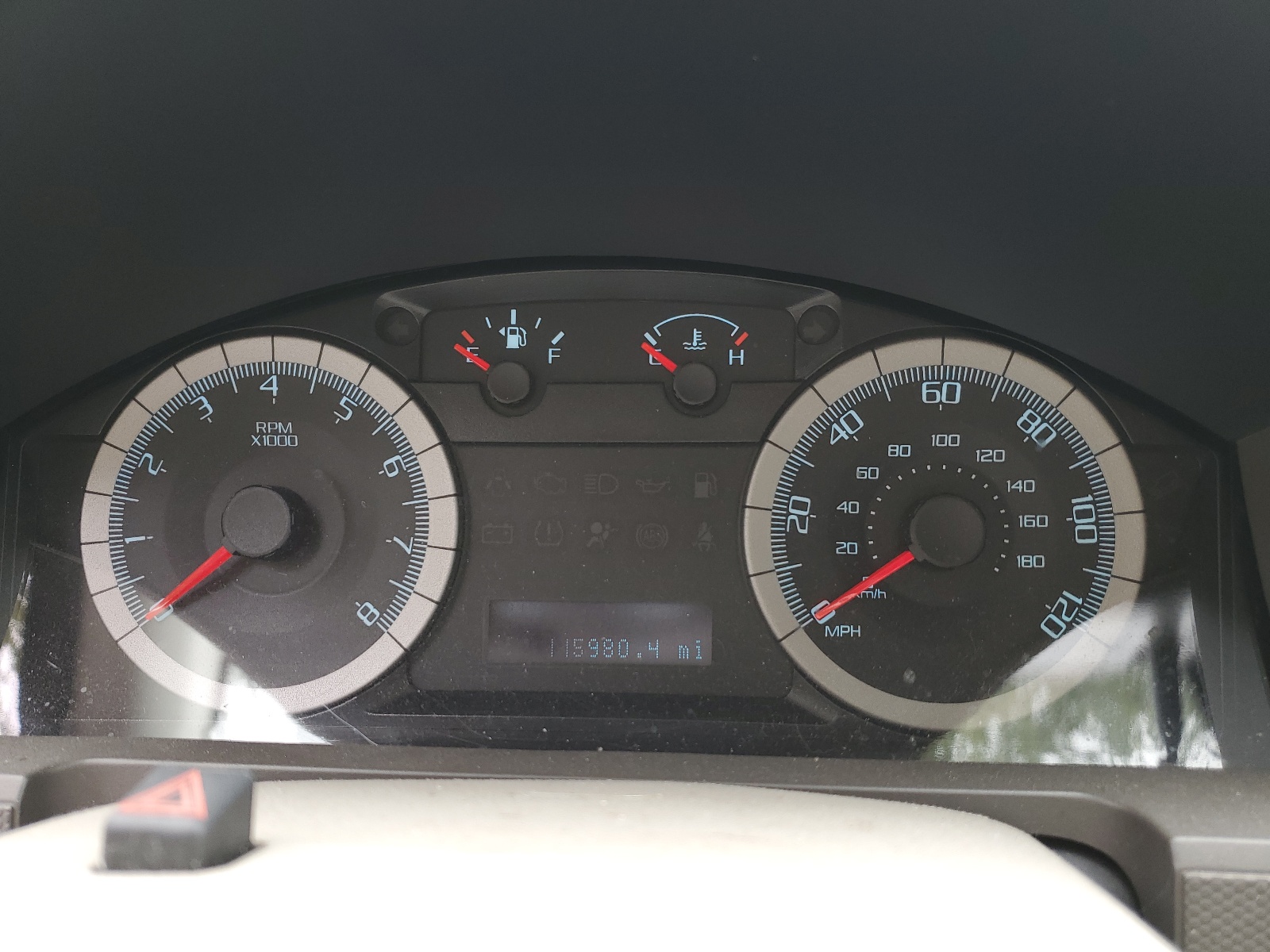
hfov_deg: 67.3
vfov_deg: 53.1
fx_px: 954
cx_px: 635
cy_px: 476
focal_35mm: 26
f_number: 1.5
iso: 52
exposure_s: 1/120
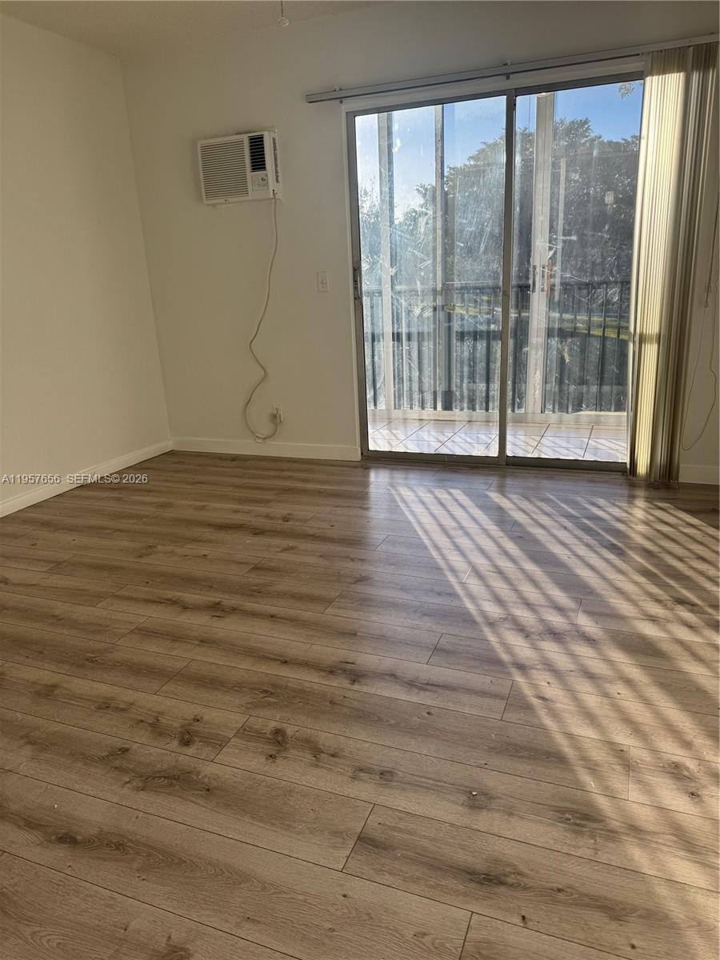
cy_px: 480
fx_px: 666
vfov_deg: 71.6
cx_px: 360
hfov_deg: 56.8
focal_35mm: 24
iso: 80
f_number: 1.78
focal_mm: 6.76
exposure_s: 1/171
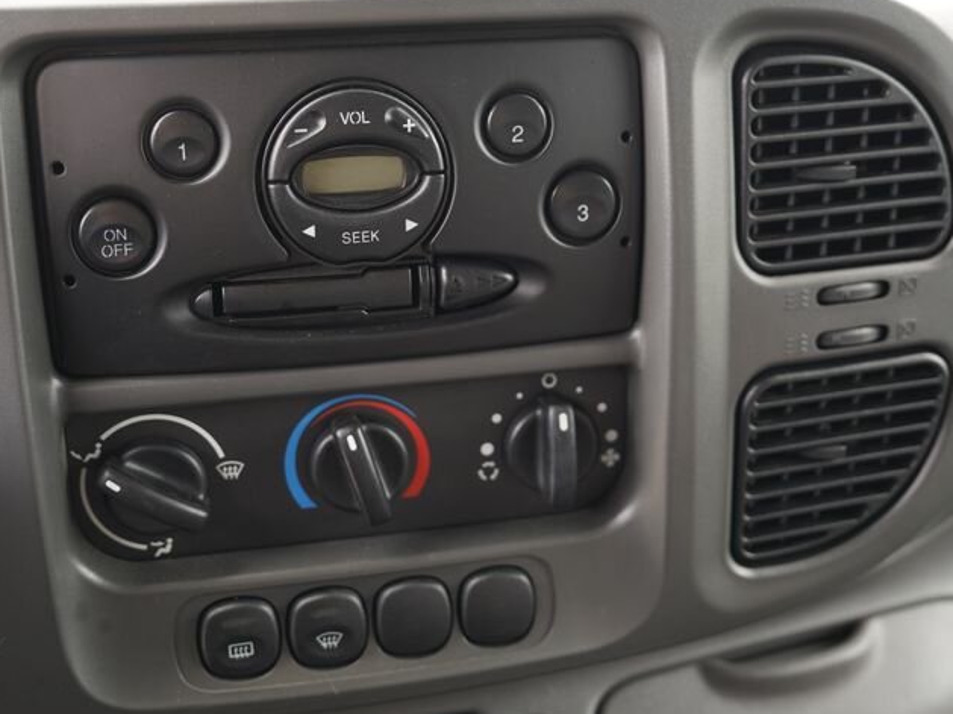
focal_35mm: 47
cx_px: 456
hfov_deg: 40.4
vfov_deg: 30.8
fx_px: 1293
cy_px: 302
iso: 100
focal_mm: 30
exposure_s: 1/40
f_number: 3.2
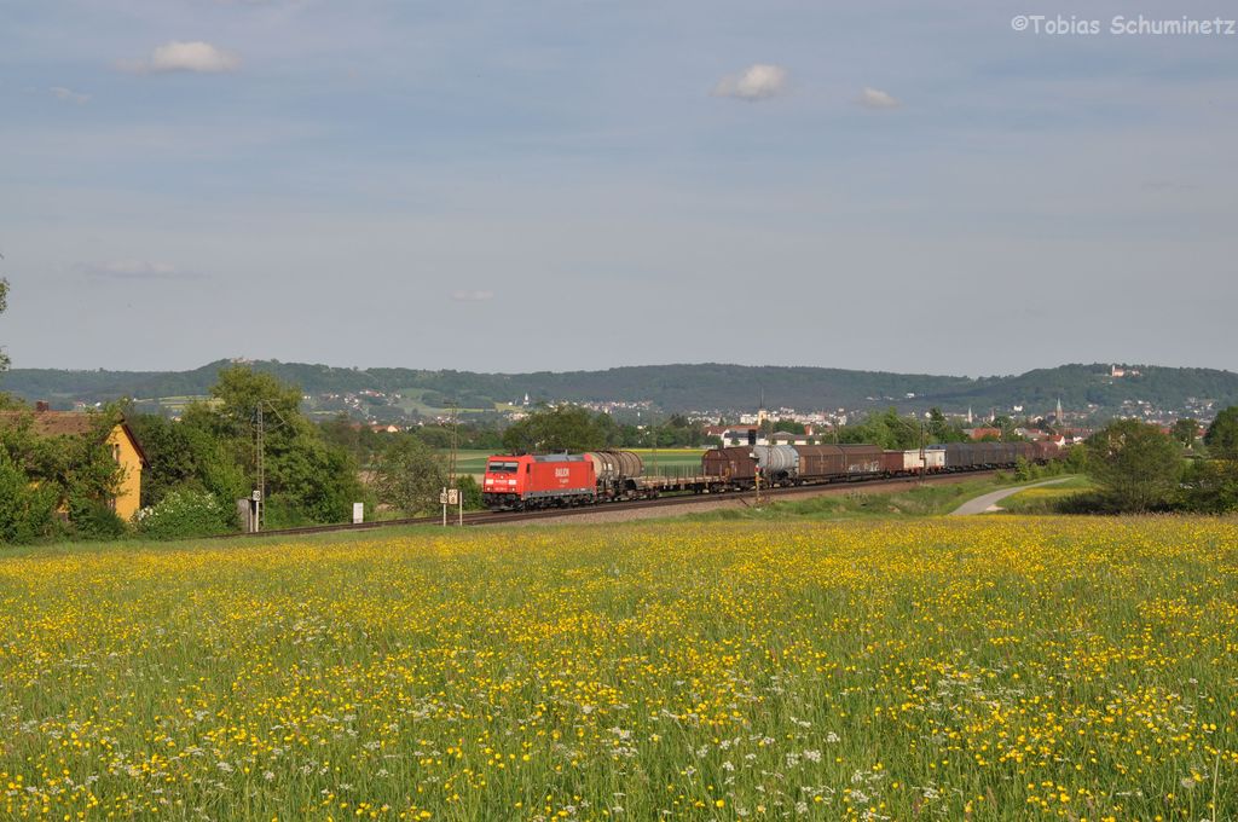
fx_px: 2576
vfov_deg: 18.1
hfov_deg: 27.0
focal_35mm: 75
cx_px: 619
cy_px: 411
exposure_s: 1/500
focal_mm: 50
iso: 200
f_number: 10
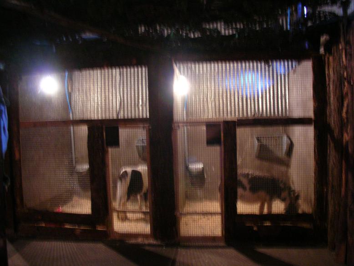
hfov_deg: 52.6
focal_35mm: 35
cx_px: 177
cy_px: 133
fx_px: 358
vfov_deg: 40.7
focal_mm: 5.8
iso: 200
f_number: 3
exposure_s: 1.09
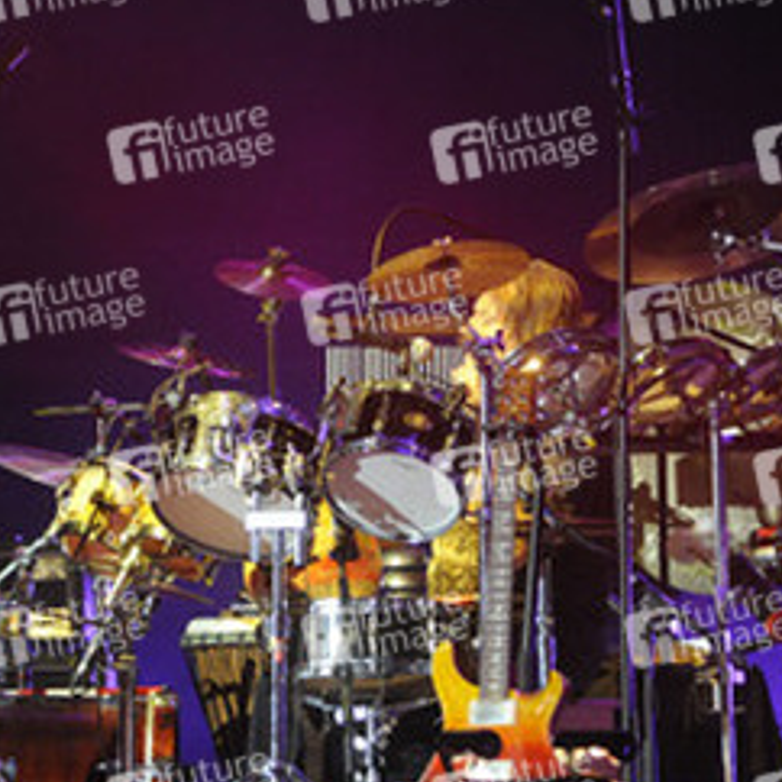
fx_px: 6262
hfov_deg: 7.1
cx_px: 105
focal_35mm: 245
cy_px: 388
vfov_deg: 7.1
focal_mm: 155
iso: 6400
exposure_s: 1/50
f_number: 5.6
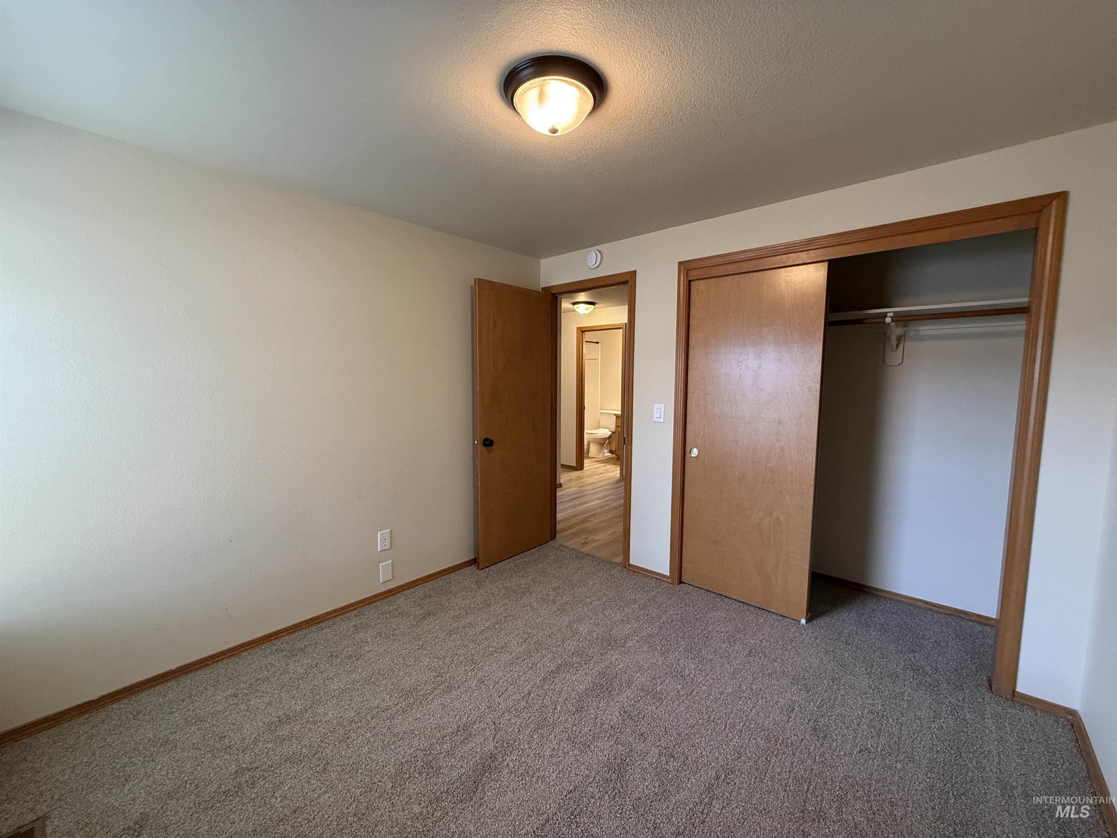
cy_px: 419
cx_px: 558
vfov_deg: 85.7
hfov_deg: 102.1
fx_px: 452
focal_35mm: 14
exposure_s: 1/60
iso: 400
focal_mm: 2.22
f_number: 2.2
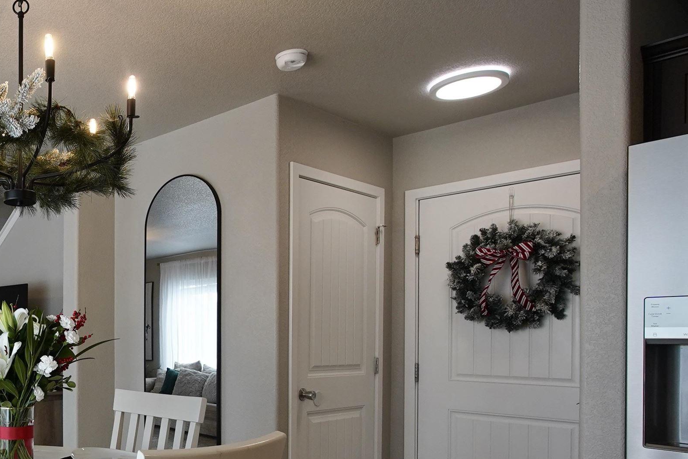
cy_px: 339
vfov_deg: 41.2
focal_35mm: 31
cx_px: 29
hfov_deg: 50.9
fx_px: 592
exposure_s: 1/160
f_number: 4
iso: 500
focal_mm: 11
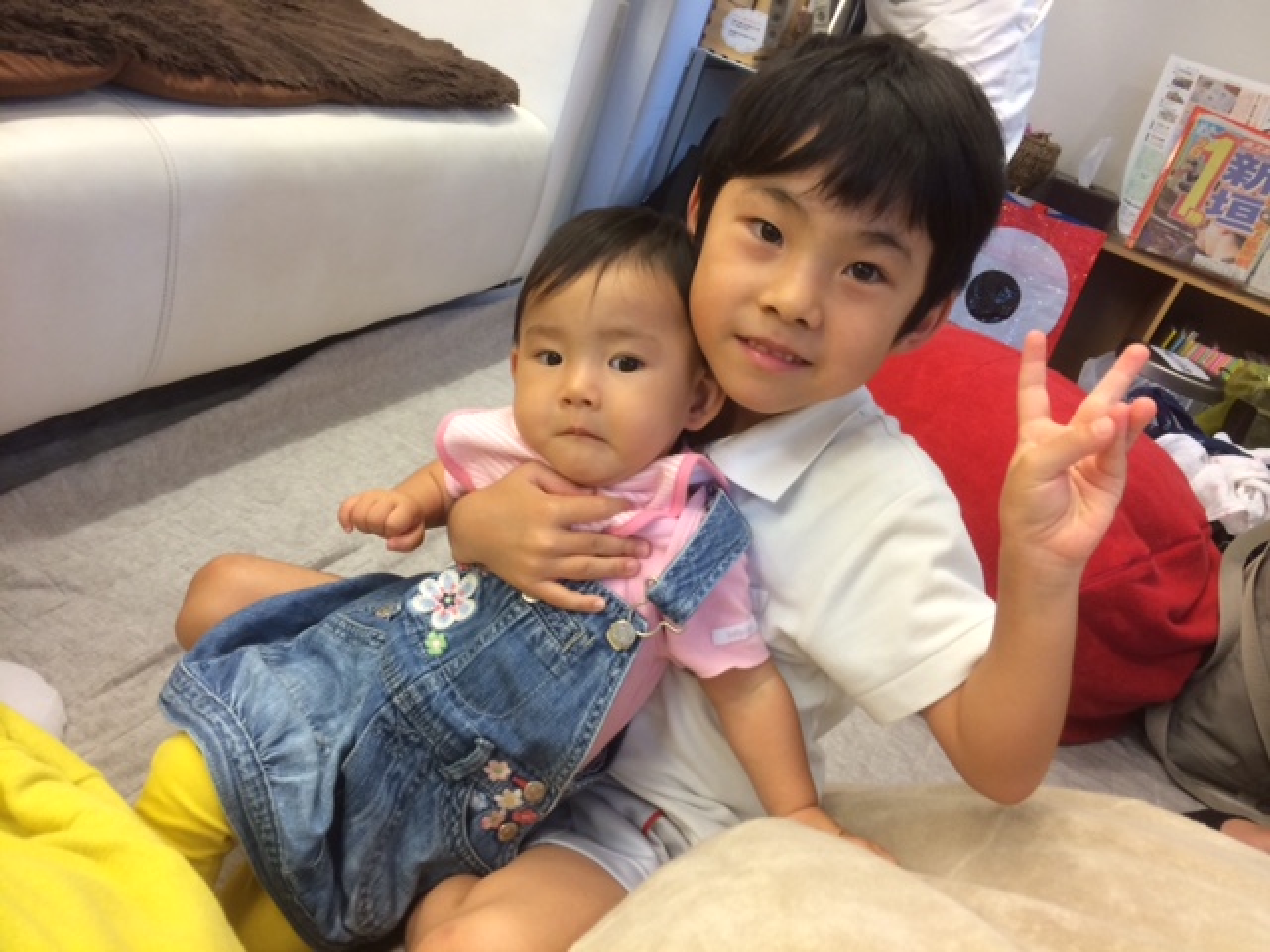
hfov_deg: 61.7
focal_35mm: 29
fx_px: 1064
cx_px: 635
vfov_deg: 48.2
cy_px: 476
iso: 80
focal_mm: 4.15
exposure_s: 1/30
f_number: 2.2
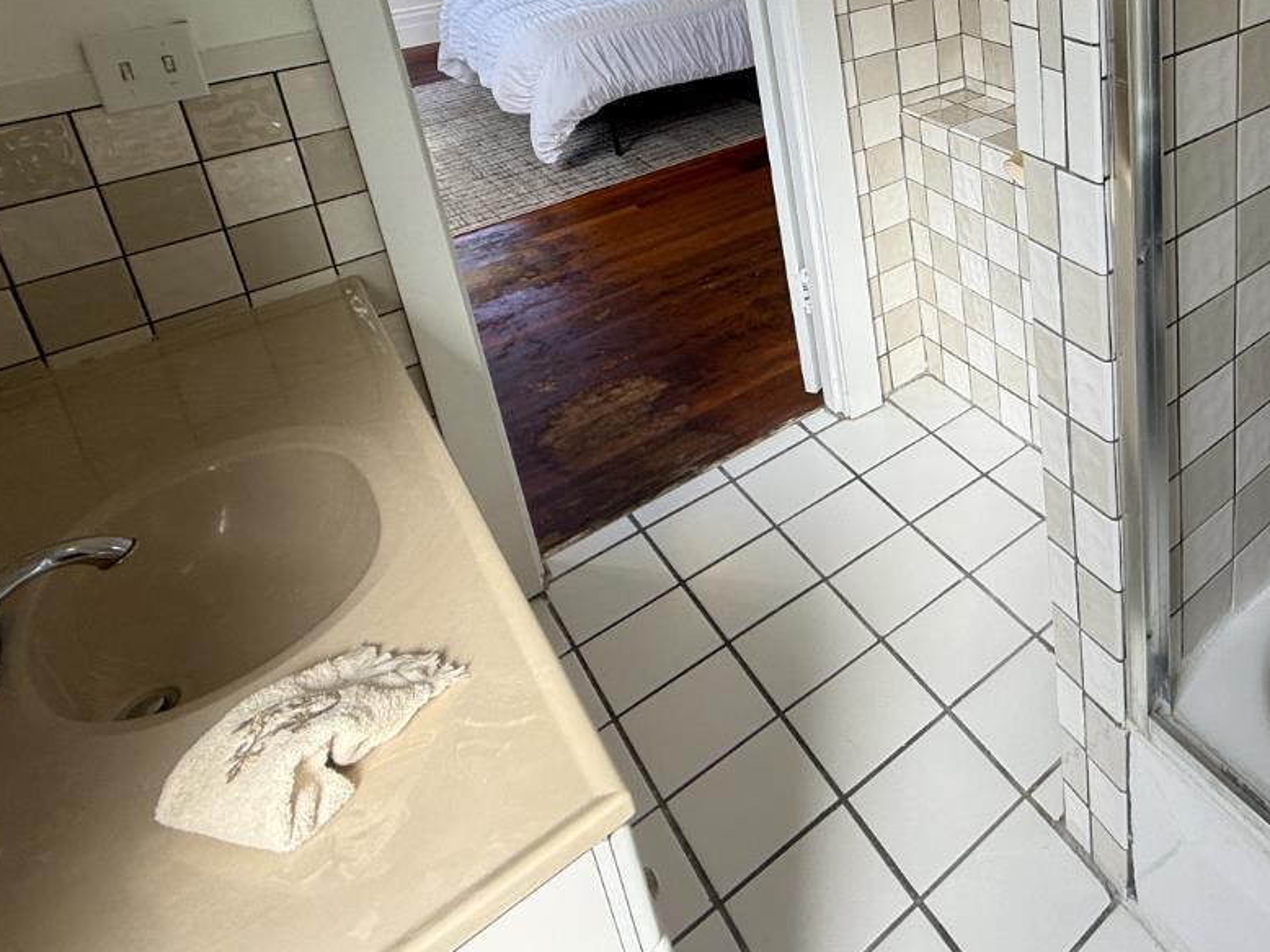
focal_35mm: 27
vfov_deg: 45.7
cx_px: 1097
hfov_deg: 57.8
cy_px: 71
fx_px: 990
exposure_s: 1/134
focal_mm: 2.22
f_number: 2.2
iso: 50
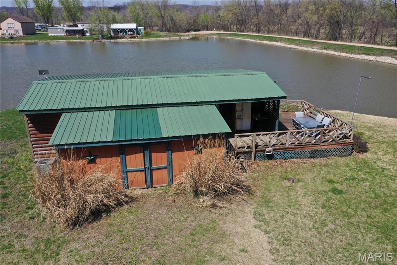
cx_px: 198
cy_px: 132
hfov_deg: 65.5
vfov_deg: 46.4
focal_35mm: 28
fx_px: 309
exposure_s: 1/500
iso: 100
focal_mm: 10.26
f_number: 5.6
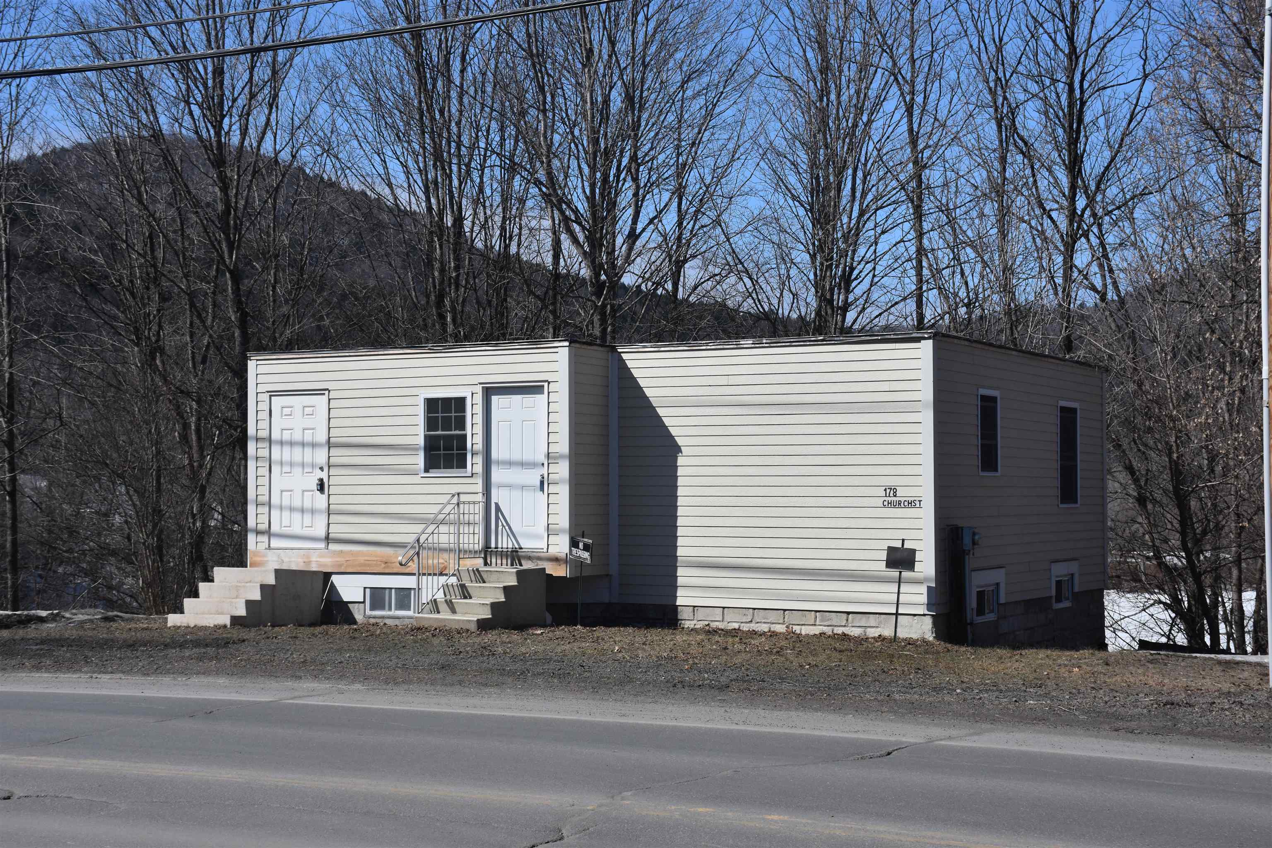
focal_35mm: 52
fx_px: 1855
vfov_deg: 25.8
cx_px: 636
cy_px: 424
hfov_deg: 37.9
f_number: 8
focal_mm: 35
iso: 280
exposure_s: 1/500
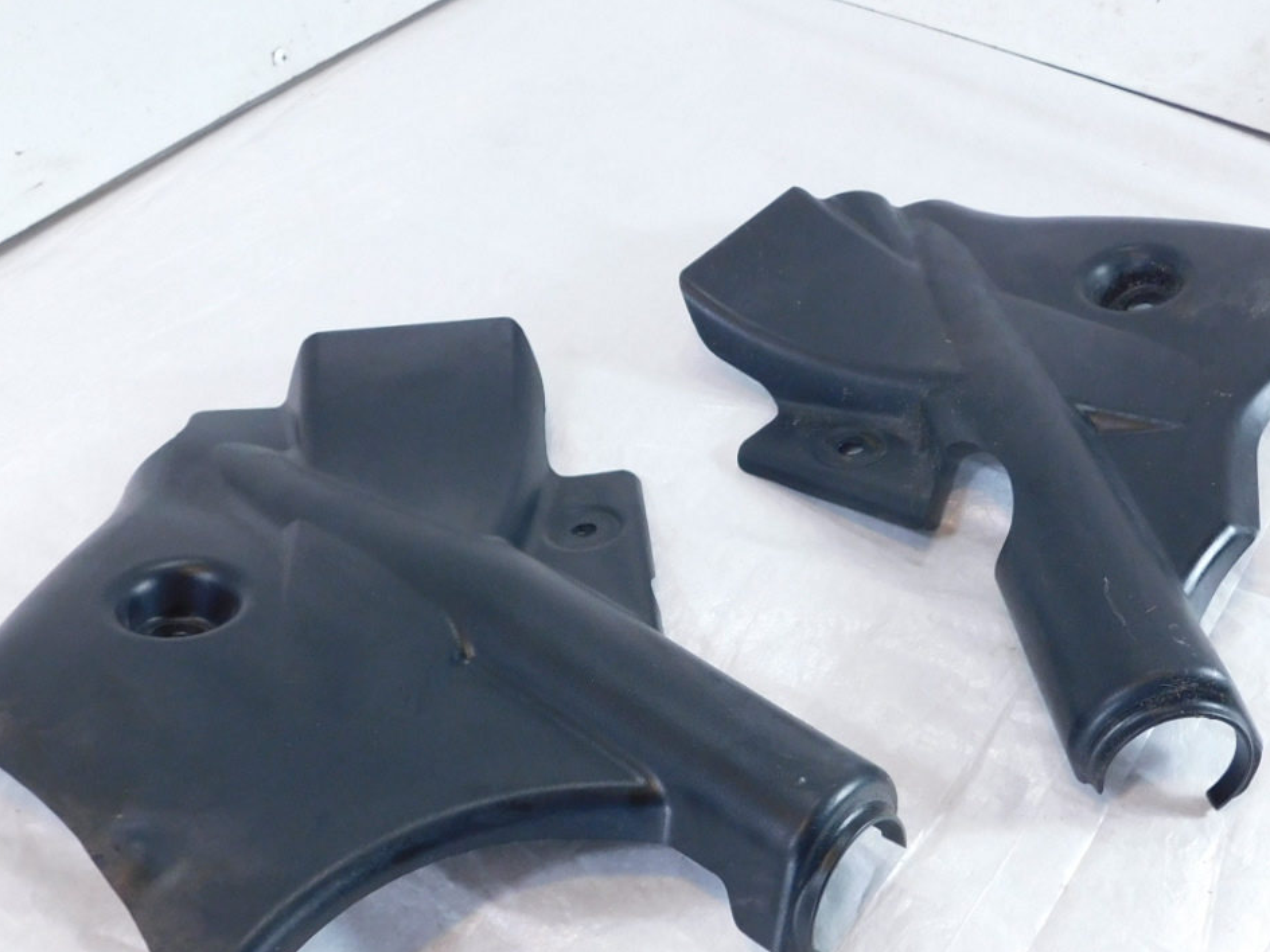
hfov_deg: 47.8
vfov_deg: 36.4
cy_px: 633
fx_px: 1431
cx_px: 693
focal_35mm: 39
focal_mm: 4
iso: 180
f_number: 3
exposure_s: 1/30
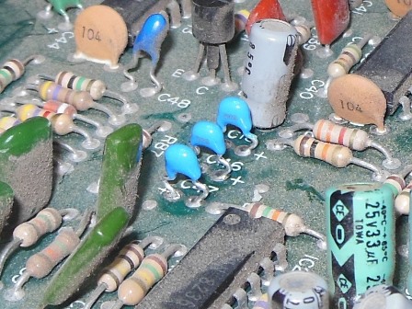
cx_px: 206
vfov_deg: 48.2
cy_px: 154
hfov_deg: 61.7
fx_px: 345
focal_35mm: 29
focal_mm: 5.2
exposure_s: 1/30
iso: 125
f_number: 6.7
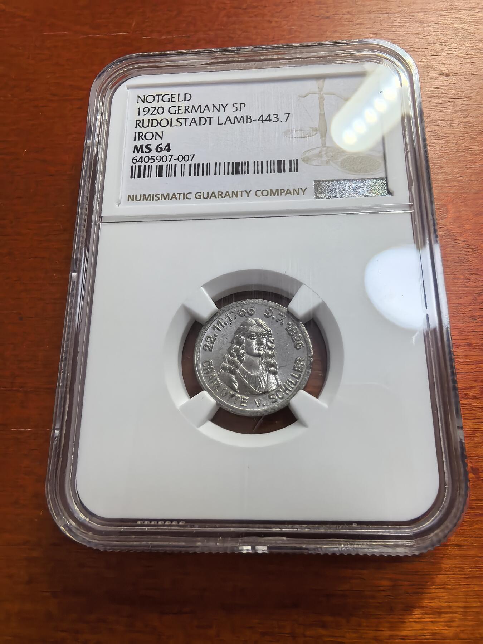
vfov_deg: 71.6
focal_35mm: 24
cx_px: 242
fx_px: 446
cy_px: 322
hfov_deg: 56.8
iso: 160
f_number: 2.2
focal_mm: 1.68
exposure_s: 1/100
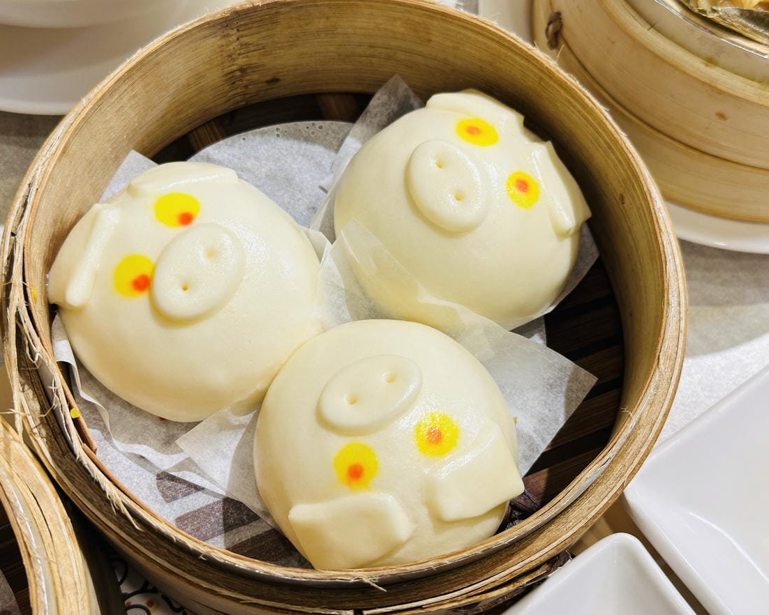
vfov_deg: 29.7
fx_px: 1161
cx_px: 375
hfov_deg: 36.6
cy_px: 305
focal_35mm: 51
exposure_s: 1/60
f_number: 1.78
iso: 80
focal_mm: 6.86
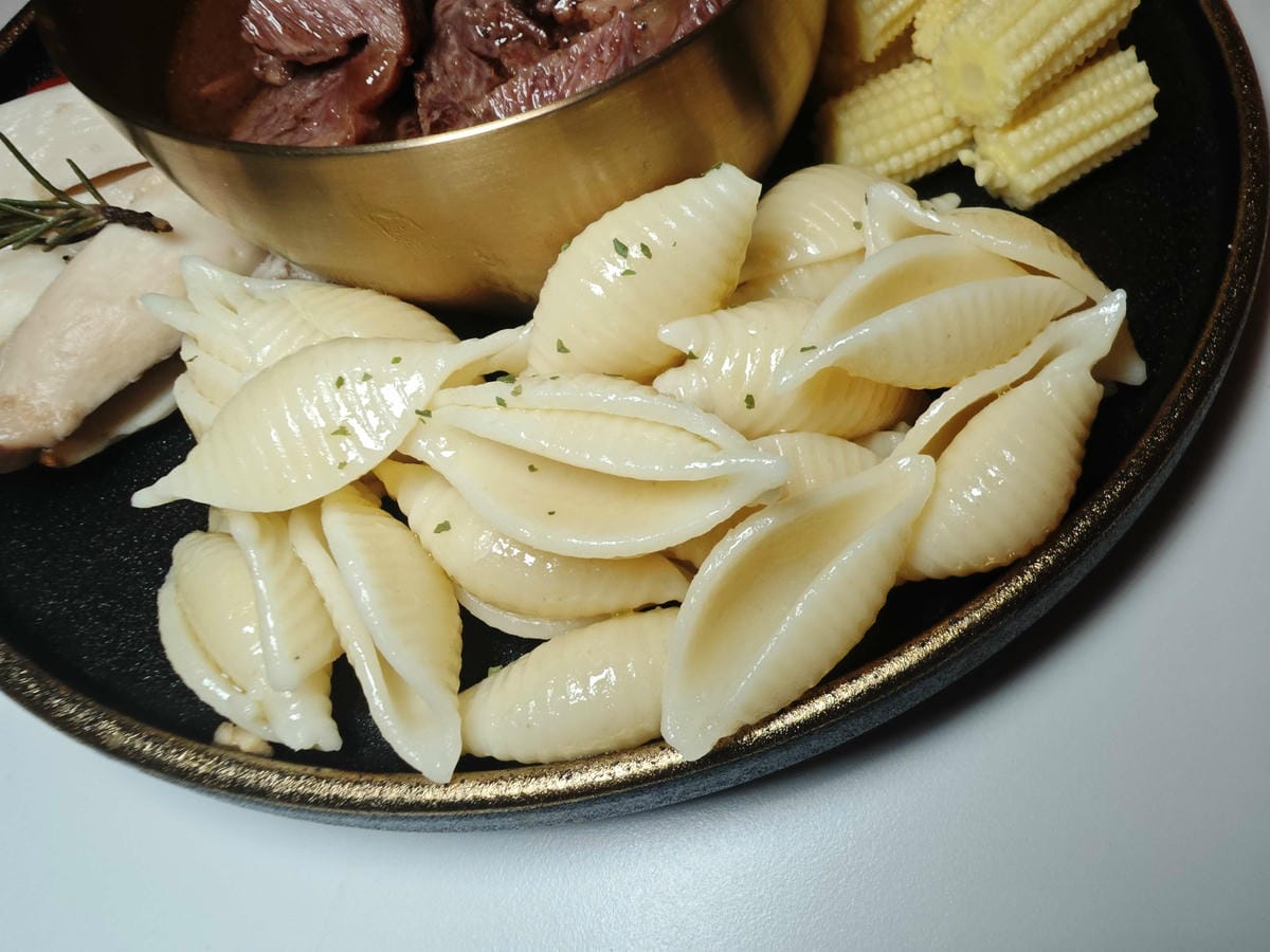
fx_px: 844
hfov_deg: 73.9
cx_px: 635
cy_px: 476
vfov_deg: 58.9
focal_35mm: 23
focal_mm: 2.03
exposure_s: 1/120
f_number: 1.8
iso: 80
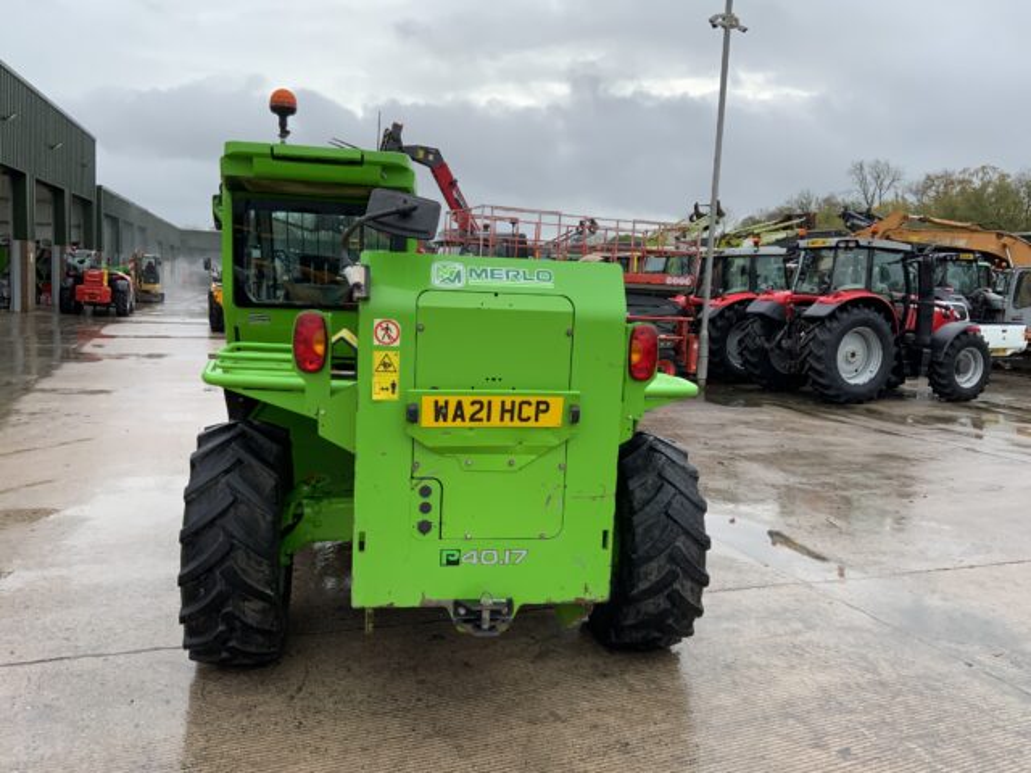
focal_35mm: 29
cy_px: 386
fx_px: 864
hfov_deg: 61.7
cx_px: 516
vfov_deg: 48.2
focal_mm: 3
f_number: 1.8
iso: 16
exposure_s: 1/439
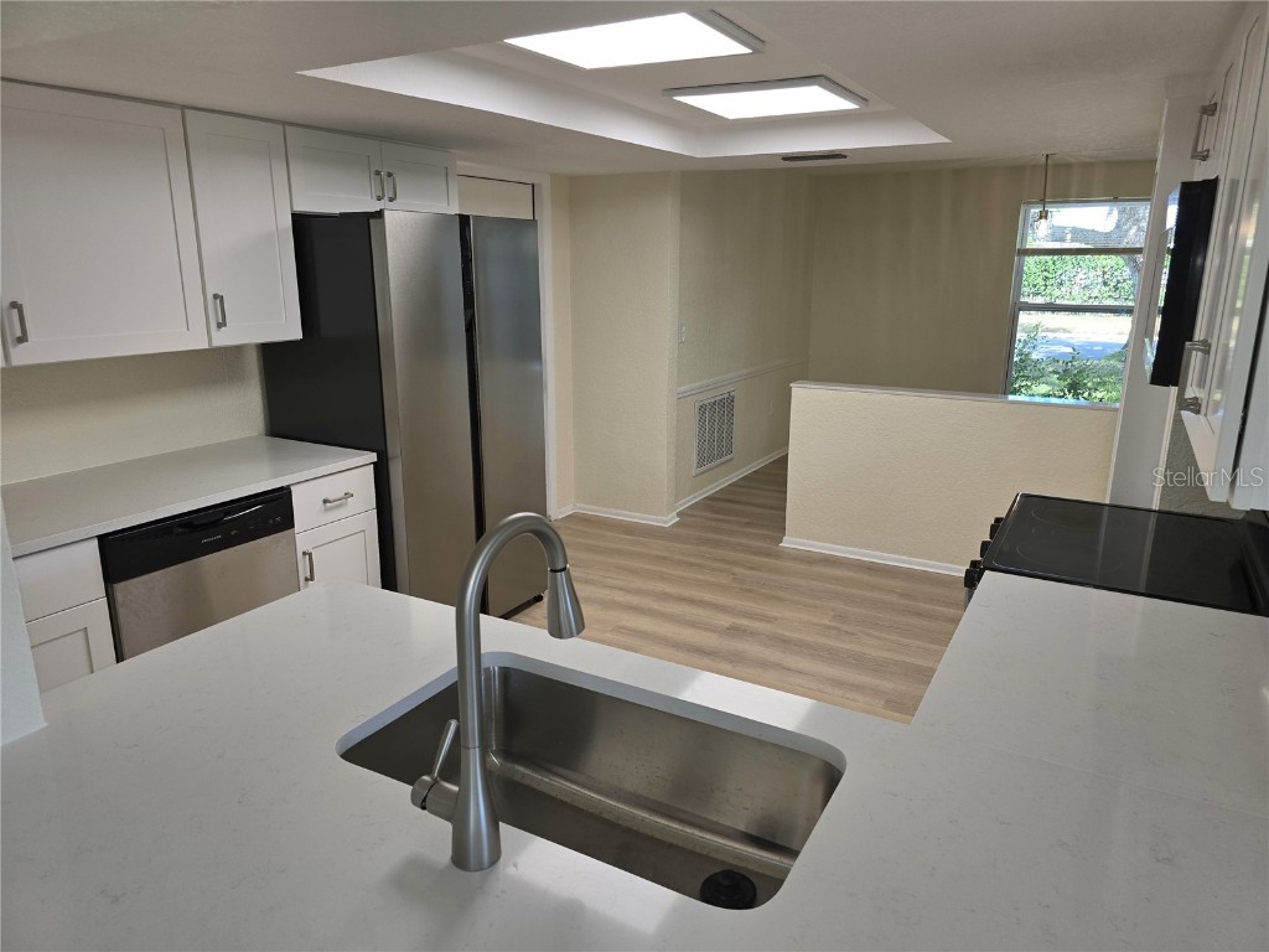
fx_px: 843
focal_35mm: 23
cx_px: 634
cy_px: 476
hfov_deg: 73.9
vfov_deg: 58.9
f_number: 1.7
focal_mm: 6.3
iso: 20
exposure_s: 1/60
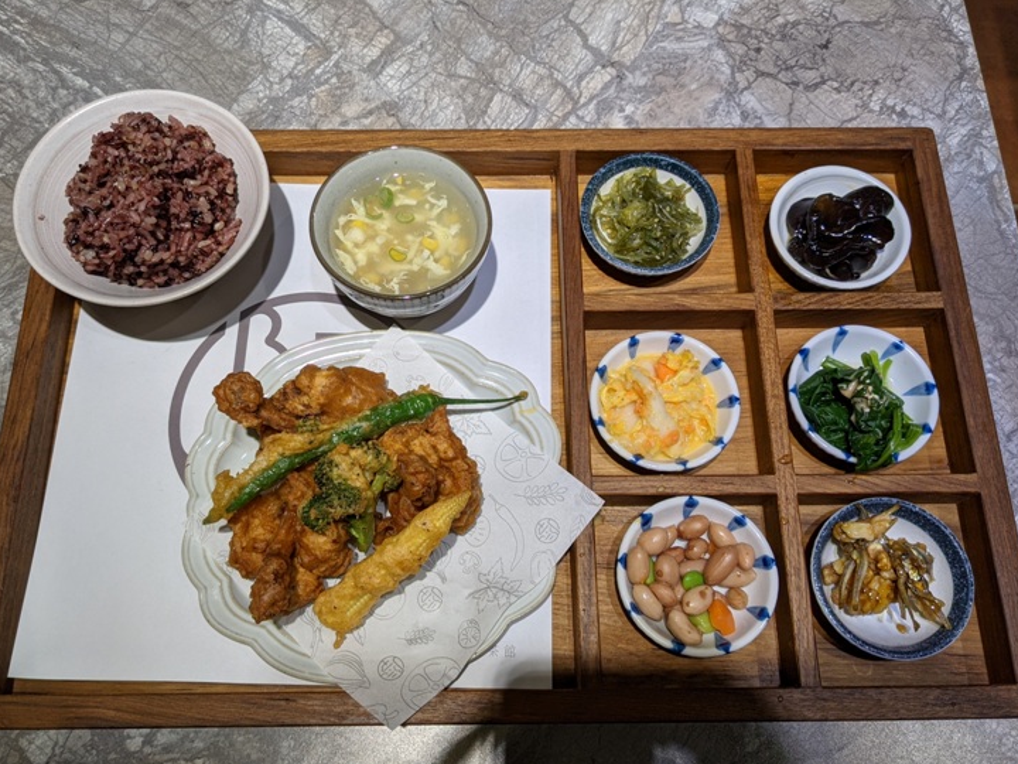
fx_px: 882
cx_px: 505
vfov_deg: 46.7
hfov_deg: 60.0
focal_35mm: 30
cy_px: 416
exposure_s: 1/120
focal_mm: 4.38
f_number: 1.73
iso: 97
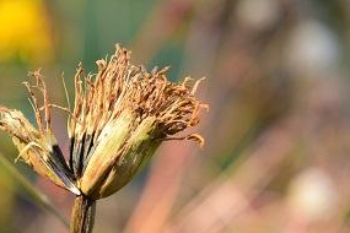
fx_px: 1262
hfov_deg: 15.7
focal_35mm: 130
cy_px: 154
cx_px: 104
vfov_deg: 10.6
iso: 400
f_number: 6.3
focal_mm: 55
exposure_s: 1/125
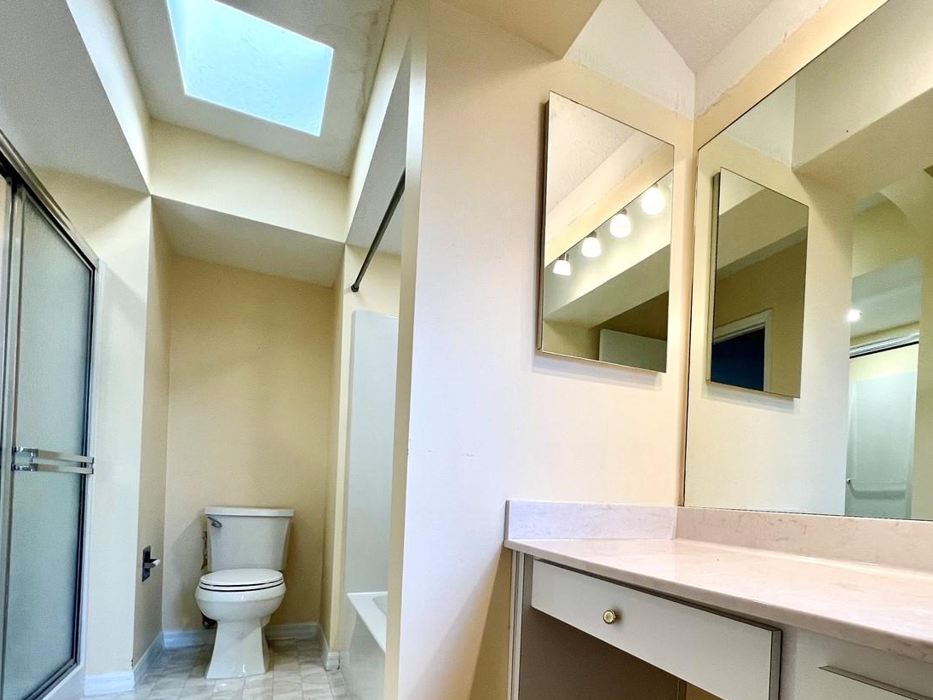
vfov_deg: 65.6
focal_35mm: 19
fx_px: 512
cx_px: 583
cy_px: 500
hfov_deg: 83.1
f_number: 1.8
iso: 80
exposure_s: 1/120
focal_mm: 1.57
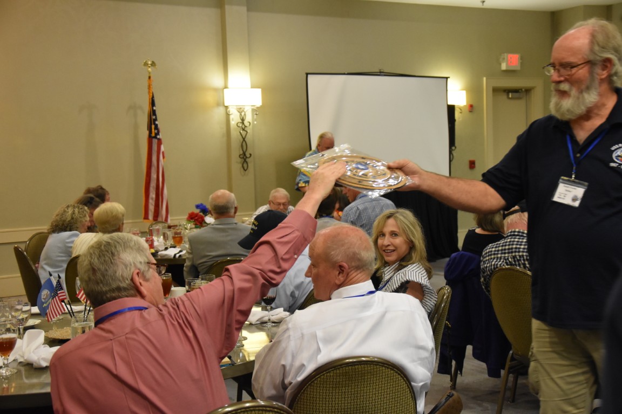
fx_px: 907
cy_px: 207
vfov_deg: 25.8
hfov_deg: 37.9
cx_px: 311
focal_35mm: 52
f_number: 4.5
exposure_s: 1/60
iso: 2500
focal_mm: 35
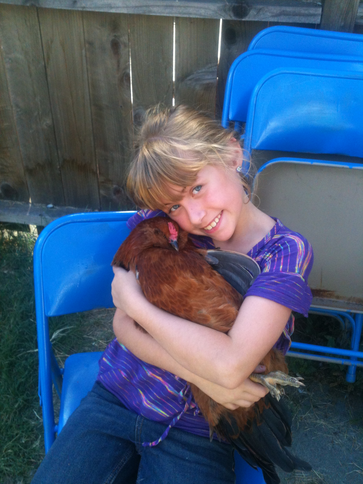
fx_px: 489
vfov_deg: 52.6
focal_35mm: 35
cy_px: 242
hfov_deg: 40.7
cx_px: 182
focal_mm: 3.85
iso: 125
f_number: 2.8
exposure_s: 1/120
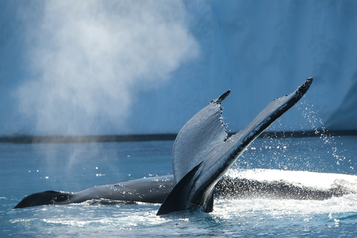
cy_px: 119
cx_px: 178
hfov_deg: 5.6
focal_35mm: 365
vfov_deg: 3.8
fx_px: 3619
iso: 200
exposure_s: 1/1000
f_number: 5.6
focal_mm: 243.3
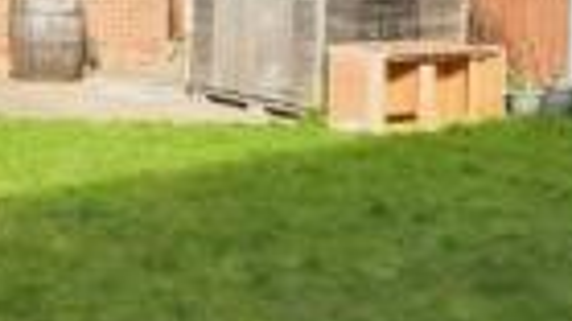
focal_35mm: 74
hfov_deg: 27.1
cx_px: 6
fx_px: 1122
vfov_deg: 16.2
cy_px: 80
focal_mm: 10
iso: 800
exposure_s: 1/400
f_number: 10
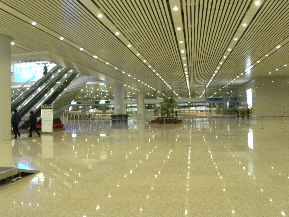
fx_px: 267
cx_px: 137
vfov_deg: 44.1
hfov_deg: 56.8
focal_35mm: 32
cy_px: 99
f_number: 2.8
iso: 800
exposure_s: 1/53.6
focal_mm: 4.6
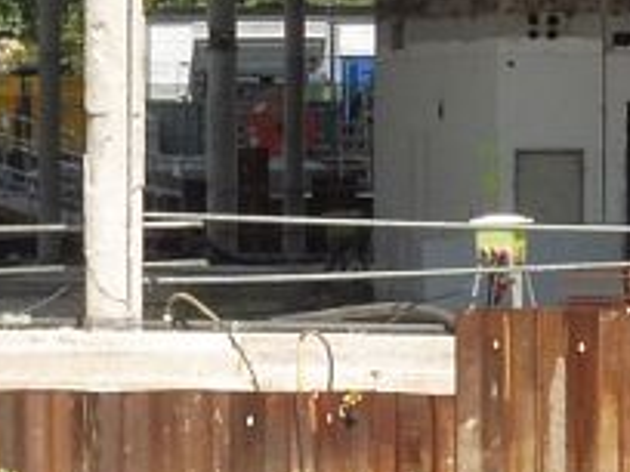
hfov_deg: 5.0
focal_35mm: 397
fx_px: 7225
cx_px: -346
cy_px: 120
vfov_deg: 3.7
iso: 100
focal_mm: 14.2
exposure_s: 1/250
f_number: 6.3
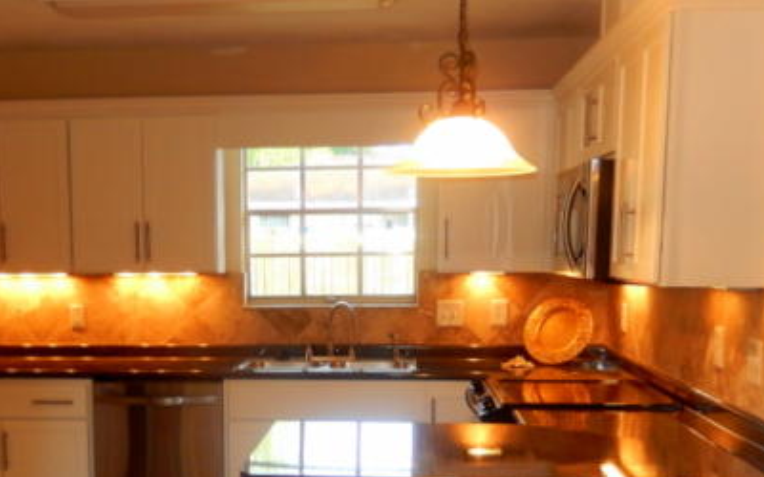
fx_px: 1104
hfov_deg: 37.9
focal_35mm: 53
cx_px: 271
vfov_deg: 23.9
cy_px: 403
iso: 140
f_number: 3.4
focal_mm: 4.5
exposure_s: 1/30
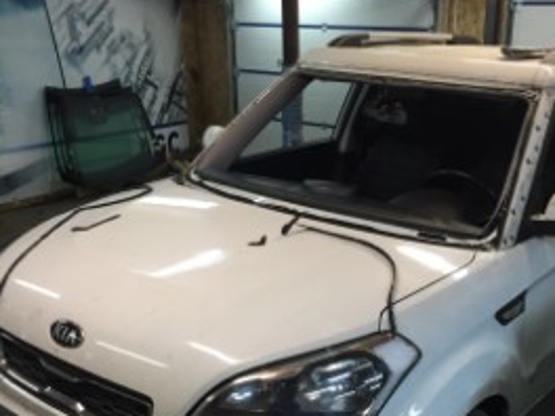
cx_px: 366
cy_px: 305
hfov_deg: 42.4
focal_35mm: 44
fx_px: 705
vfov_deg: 32.3
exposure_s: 1/33
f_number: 2.2
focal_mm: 4.15
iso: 100
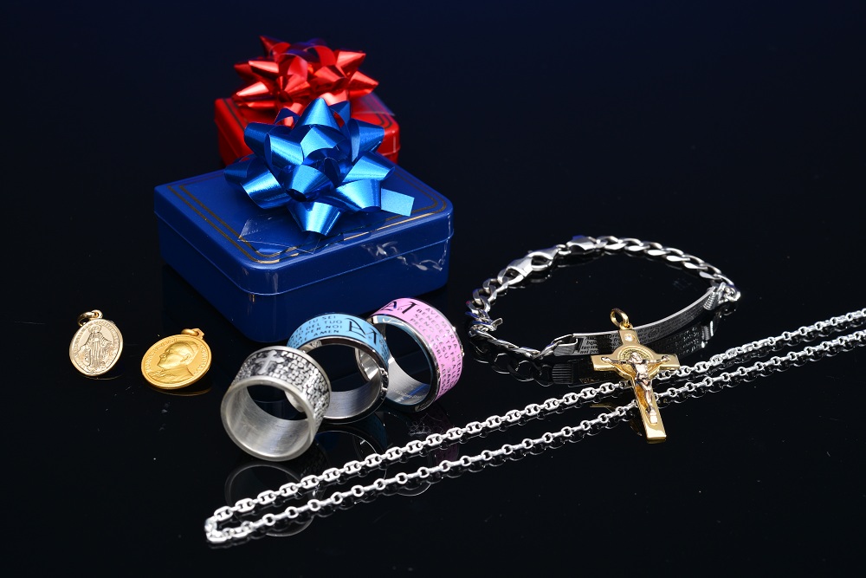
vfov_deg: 22.6
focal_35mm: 60
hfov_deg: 33.4
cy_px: 289
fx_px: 1443
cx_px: 433
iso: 125
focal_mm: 60
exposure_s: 1/125
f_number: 16
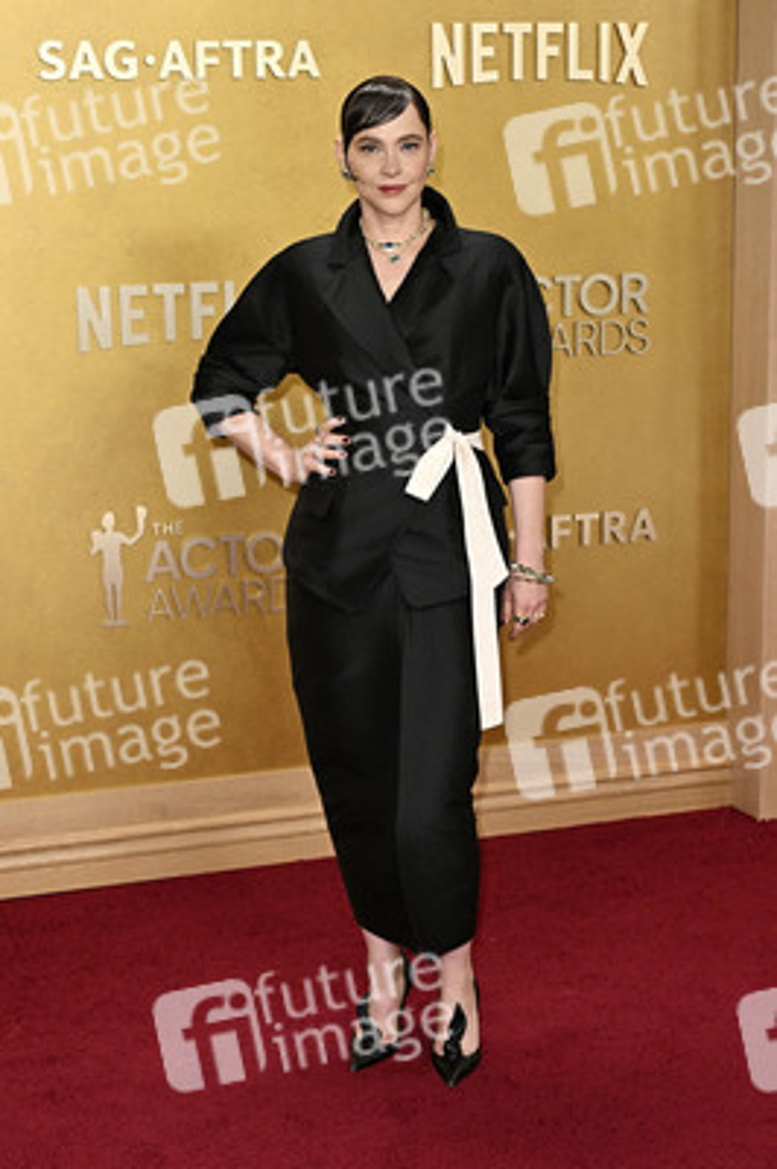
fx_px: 1719
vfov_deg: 37.5
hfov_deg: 25.5
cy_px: 584
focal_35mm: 53
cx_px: 388
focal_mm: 53
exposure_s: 1/320
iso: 2500
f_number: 5.6
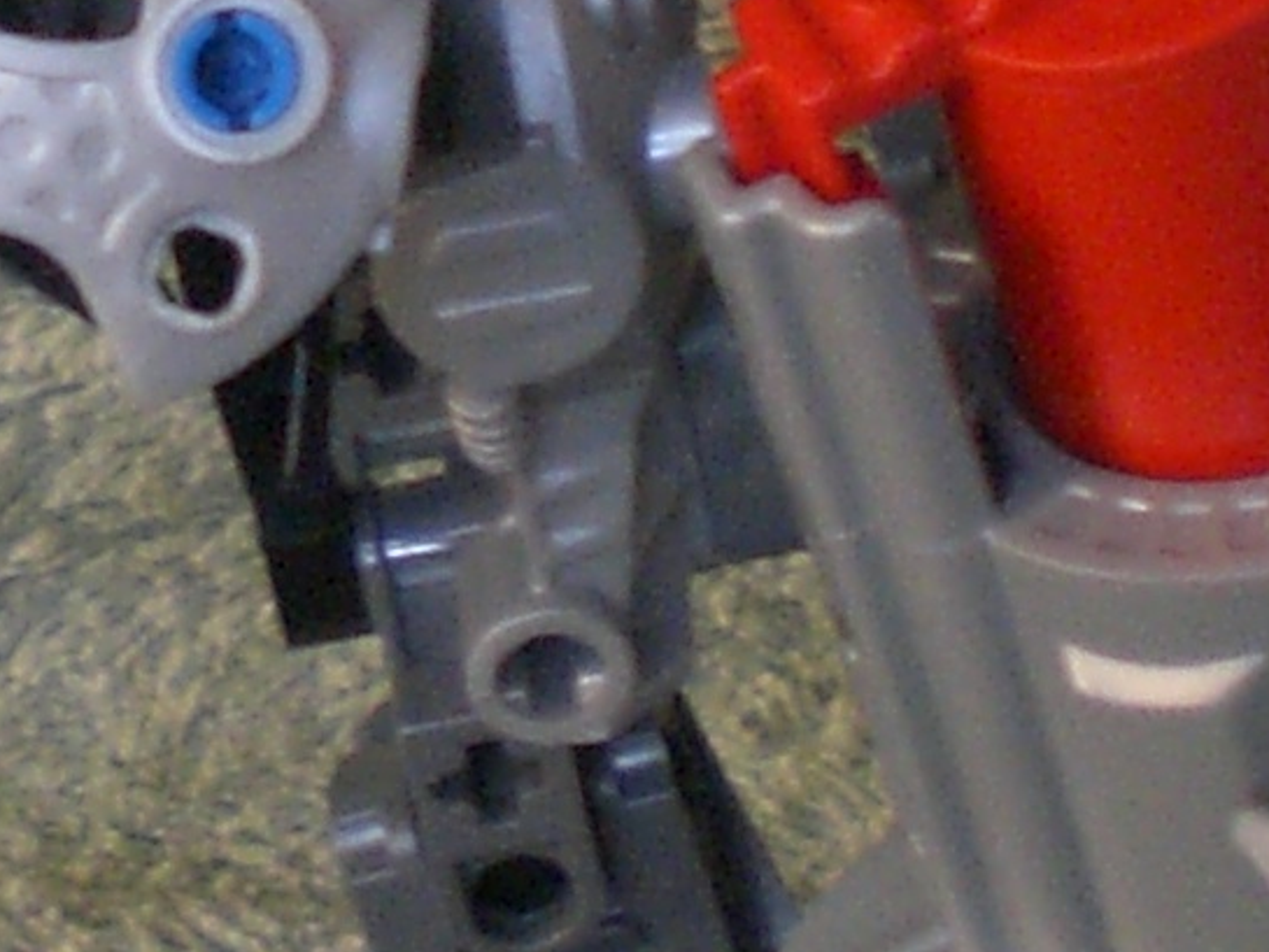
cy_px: -424
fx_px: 7847
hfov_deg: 9.2
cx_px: 98
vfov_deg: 6.9
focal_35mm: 214
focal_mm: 6.3
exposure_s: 1/125
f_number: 3.1
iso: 200
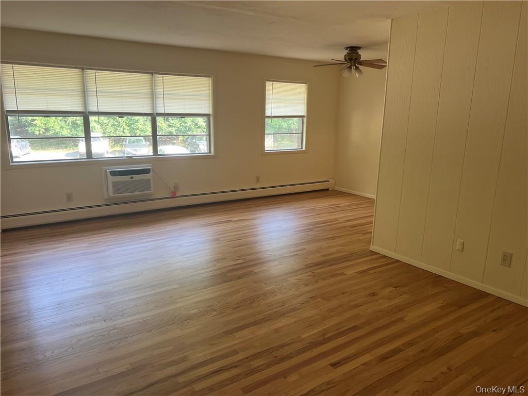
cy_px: 198
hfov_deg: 67.3
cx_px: 264
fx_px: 397
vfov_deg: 53.1
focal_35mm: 26
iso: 125
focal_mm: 5.7
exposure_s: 1/120
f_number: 1.5
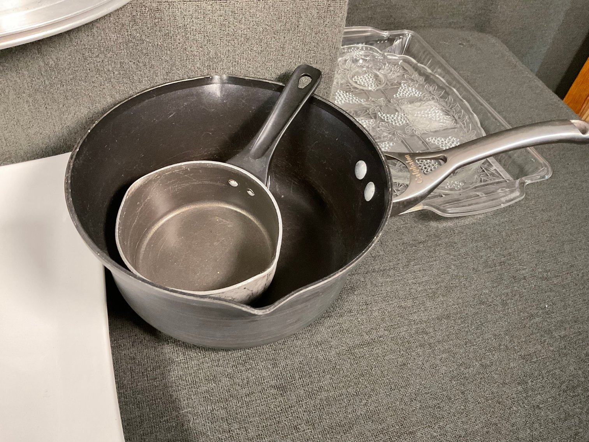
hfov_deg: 61.7
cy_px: 221
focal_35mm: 29
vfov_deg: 48.2
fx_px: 493
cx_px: 294
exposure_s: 1/30
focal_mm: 3
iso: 400
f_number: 1.8
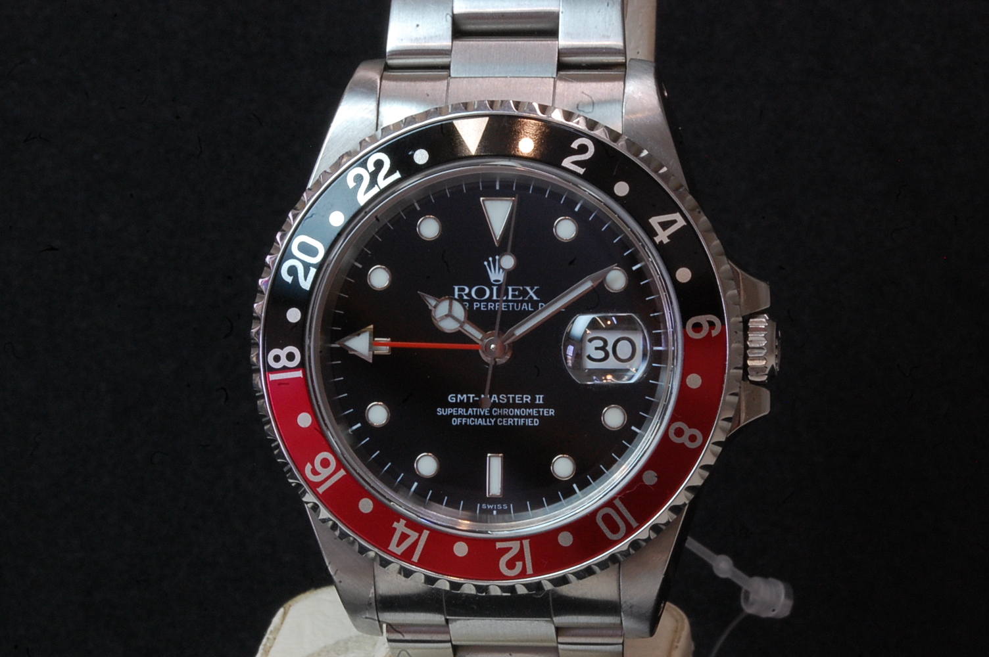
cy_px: 328
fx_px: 3705
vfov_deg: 10.1
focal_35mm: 135
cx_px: 494
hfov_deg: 15.2
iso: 800
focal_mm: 90
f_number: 36
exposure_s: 1/4
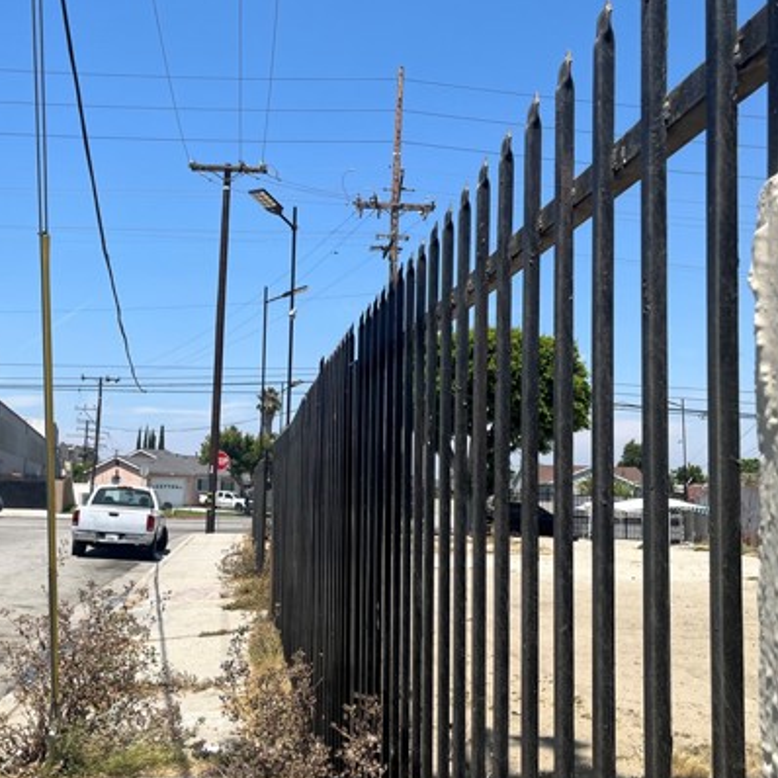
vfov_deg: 44.9
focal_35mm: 37
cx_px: 344
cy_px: 426
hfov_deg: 44.8
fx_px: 941
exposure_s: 1/3623
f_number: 1.6
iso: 50
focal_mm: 5.1
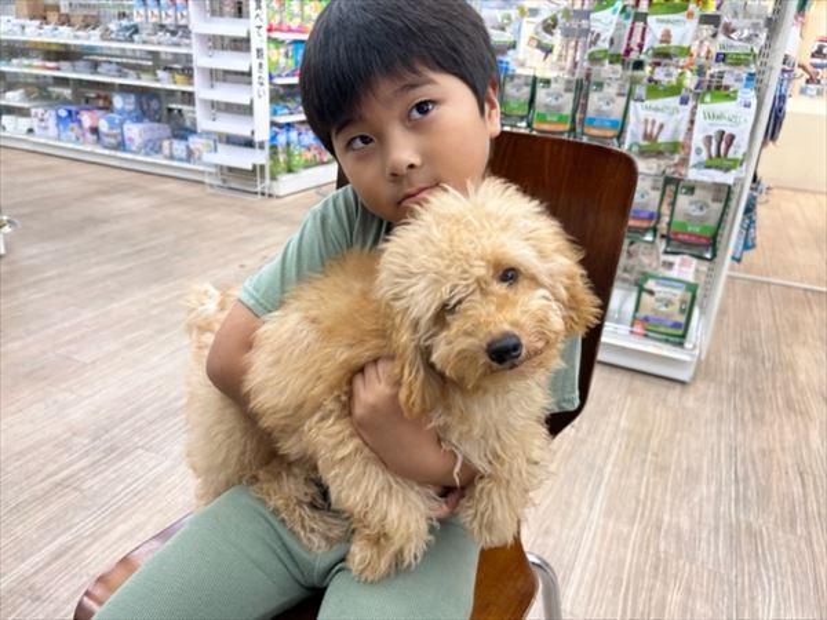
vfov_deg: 53.1
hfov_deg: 67.3
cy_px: 310
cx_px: 414
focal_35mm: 26
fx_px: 621
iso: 100
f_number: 1.5
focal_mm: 5.7
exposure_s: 1/60
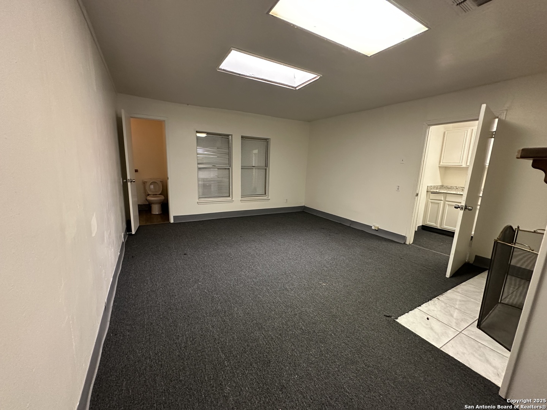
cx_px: 274
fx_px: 221
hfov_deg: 102.1
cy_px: 205
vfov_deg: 85.7
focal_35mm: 14
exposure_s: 1/60
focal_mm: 2.22
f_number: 2.2
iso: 800
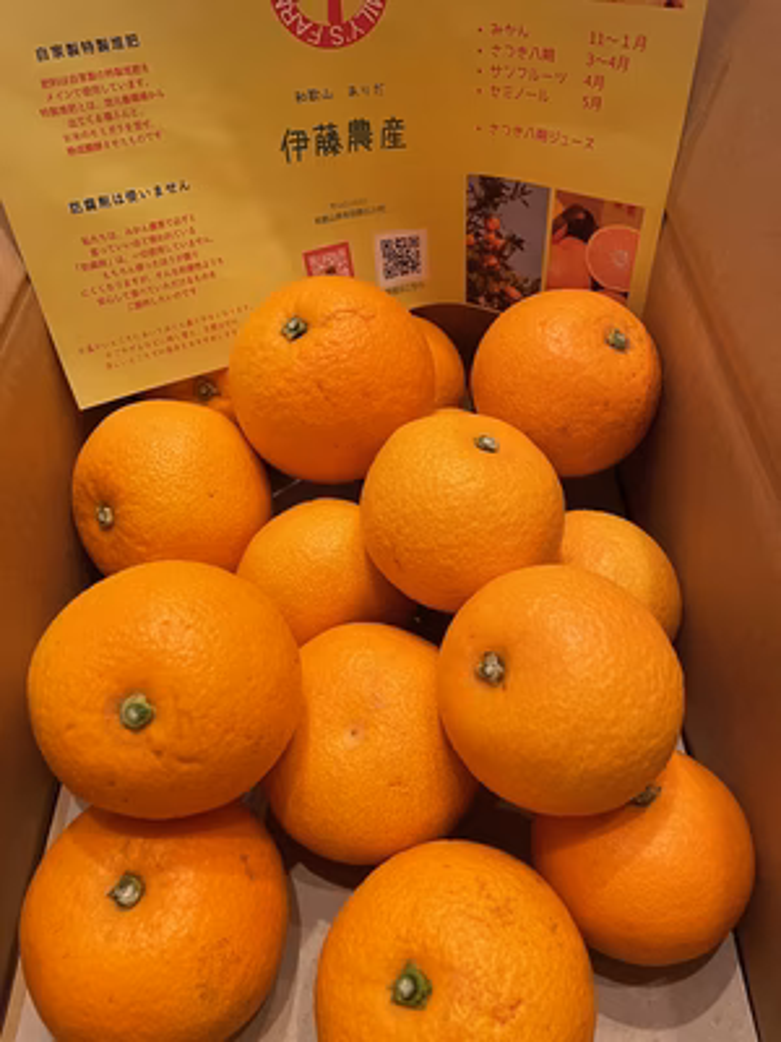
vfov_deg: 67.3
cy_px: 521
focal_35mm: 26
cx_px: 390
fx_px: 782
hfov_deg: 53.1
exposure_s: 1/50
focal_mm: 4.2
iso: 250
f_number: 1.6
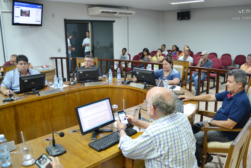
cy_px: 84
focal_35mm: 30
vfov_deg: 43.6
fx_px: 209
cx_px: 126
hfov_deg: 61.9
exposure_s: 1/60
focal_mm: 20
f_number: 3.8
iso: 1600
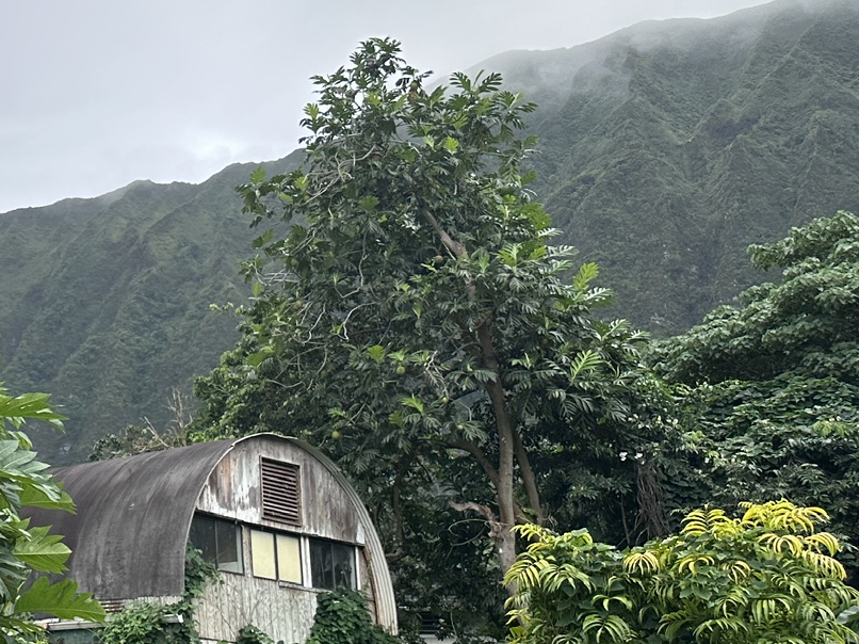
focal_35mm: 61
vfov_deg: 24.0
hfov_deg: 28.4
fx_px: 1513
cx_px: -116
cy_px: 332
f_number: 1.78
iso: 80
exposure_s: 1/2252
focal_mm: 6.86
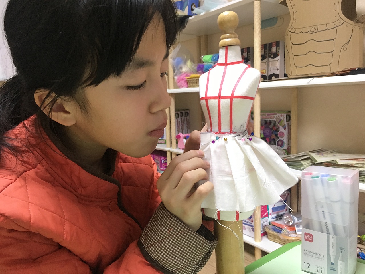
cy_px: 137
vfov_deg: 48.2
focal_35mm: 29
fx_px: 306
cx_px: 182
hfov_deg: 61.7
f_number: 2.2
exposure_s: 1/33
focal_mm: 4.15
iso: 200
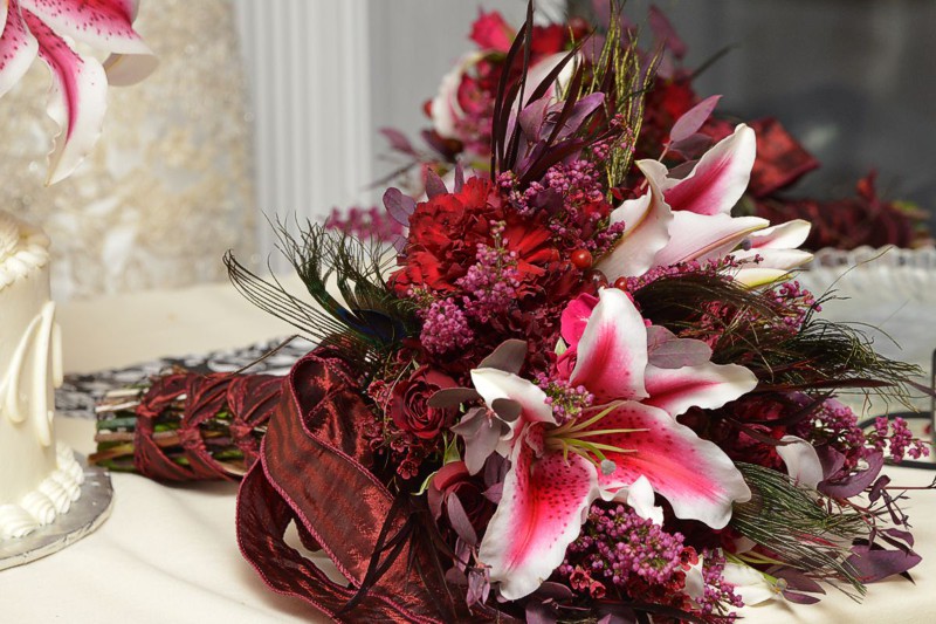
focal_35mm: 170
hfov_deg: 12.1
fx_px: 4419
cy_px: 312
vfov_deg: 8.1
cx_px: 468
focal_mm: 170
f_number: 8
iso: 2000
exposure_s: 1/200
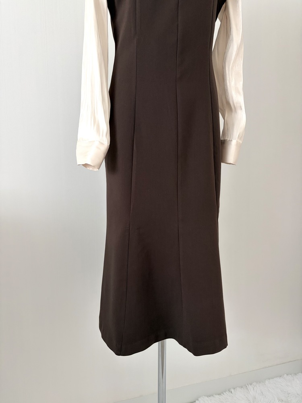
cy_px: 202
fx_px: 302
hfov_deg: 53.1
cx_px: 151
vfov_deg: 67.3
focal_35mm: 26
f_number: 1.6
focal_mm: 5.96
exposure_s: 1/60
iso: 200
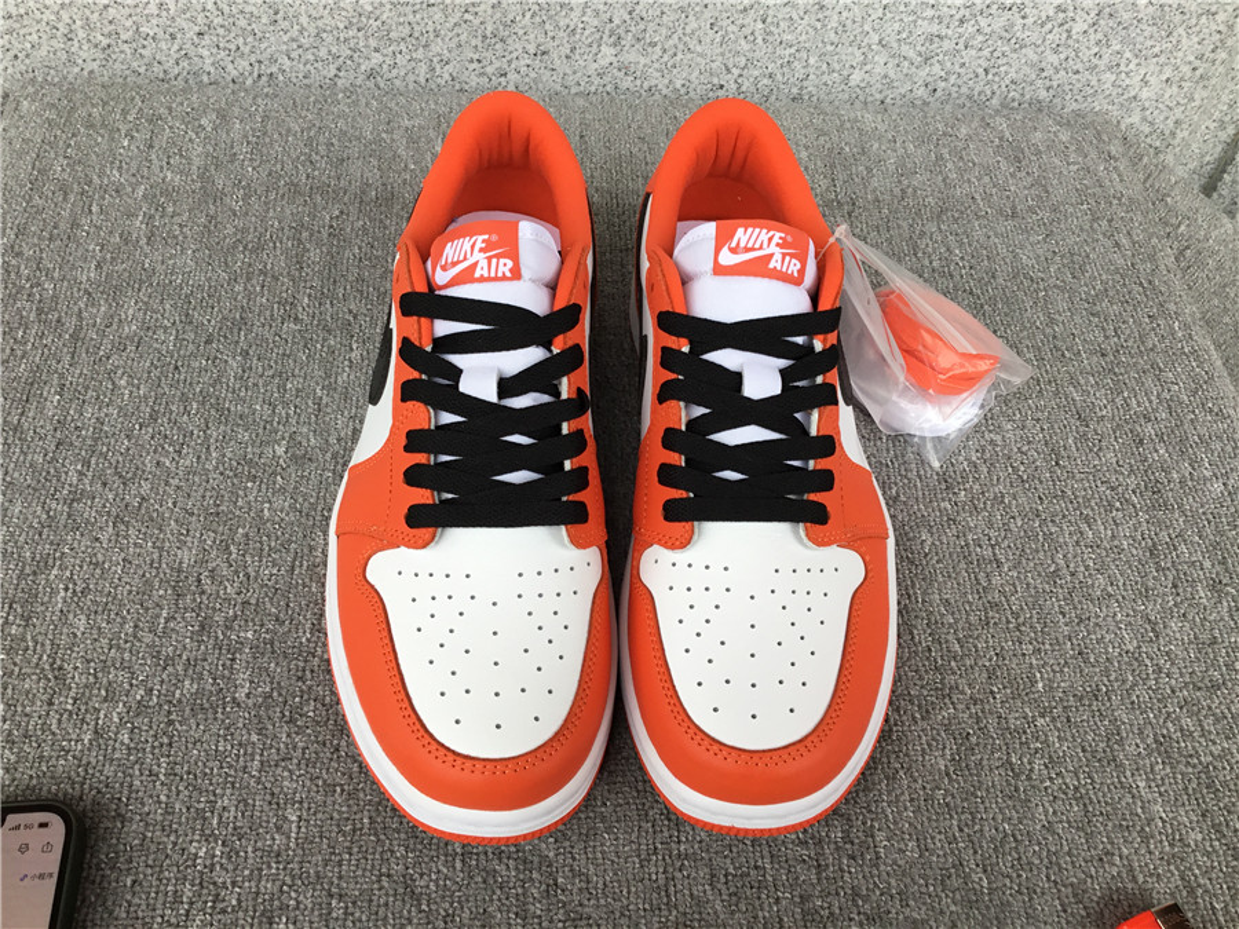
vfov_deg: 45.4
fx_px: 1110
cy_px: 464
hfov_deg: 58.4
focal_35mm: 31
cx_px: 620
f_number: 2.4
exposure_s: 1/100
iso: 40
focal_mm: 3.3
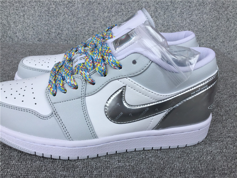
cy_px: 89
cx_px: 118
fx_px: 212
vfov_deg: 45.4
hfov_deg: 58.4
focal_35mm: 31
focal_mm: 3.3
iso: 25
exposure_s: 1/416
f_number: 2.4
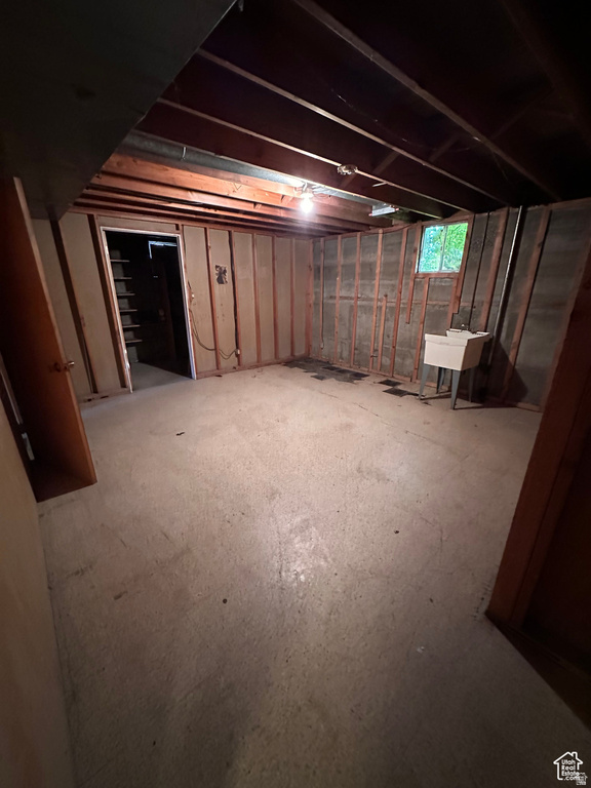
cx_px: 296
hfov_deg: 85.7
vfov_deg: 102.1
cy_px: 394
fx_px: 319
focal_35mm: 14
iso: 1250
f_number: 2.2
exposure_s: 1/40
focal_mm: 2.22
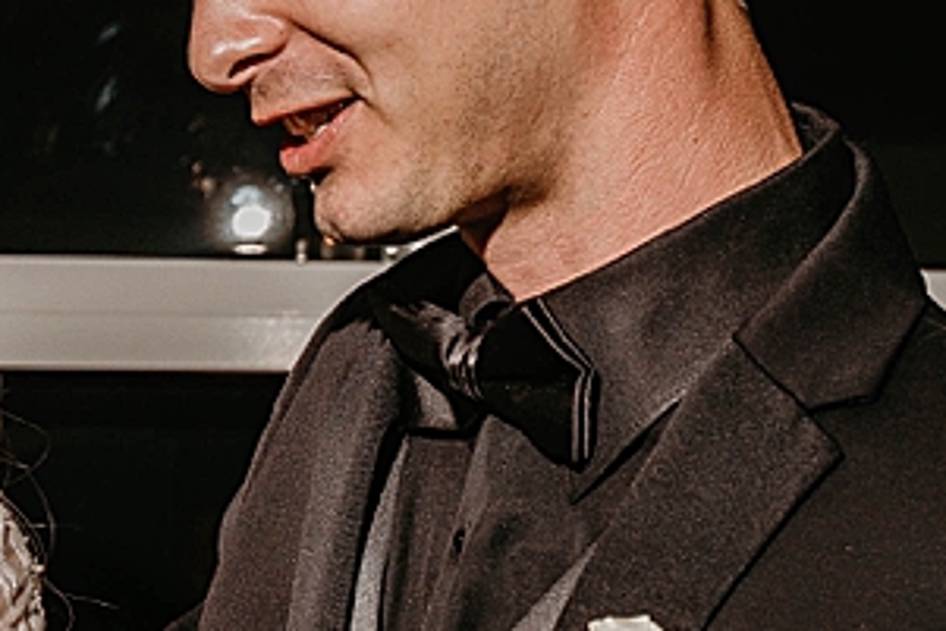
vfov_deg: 6.5
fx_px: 5494
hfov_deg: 9.5
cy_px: 884
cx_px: -503
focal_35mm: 209
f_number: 5
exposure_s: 1/250
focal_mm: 45
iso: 320
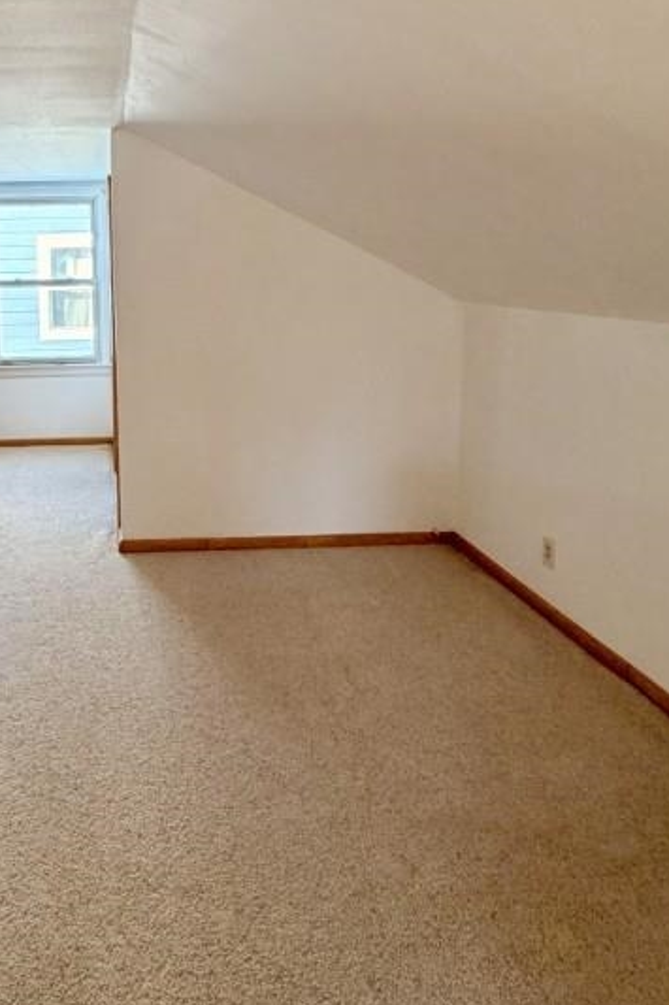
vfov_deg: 64.6
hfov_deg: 43.9
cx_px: 121
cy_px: 381
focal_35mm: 28
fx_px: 781
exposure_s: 1/121
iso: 320
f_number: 2.2
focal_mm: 2.22
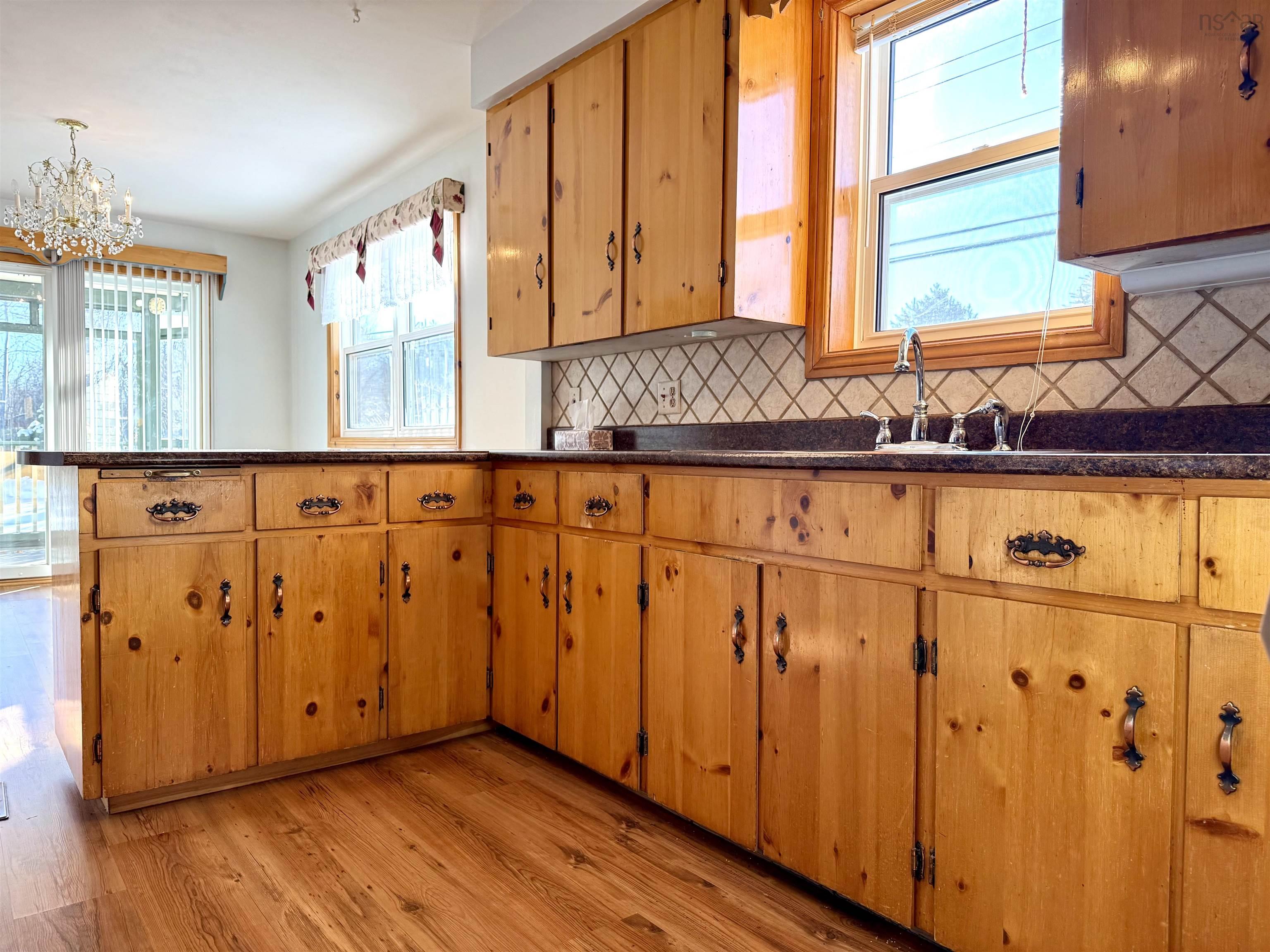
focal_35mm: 24
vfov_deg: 56.8
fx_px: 881
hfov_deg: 71.6
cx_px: 635
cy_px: 476
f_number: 1.78
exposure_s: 1/304
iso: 100
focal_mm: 6.76
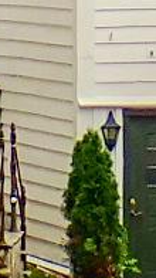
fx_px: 5333
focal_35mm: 724
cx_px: 108
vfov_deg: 3.0
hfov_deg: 1.7
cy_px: -279
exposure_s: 1/160
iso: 100
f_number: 3.8
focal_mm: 11.78
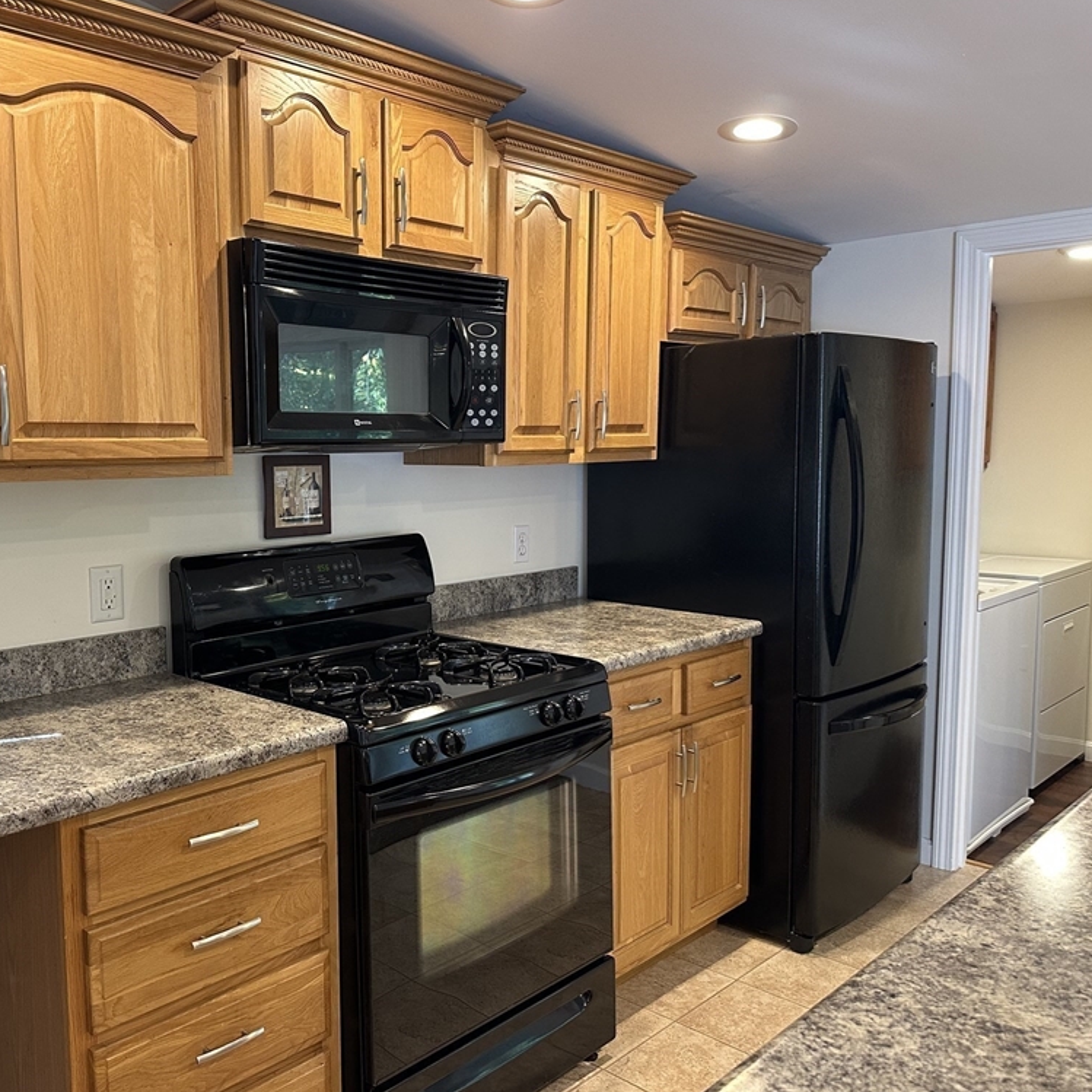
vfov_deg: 55.6
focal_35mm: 29
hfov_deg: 54.8
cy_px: 550
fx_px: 1035
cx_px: 389
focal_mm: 6.86
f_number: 1.78
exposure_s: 1/60
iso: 250
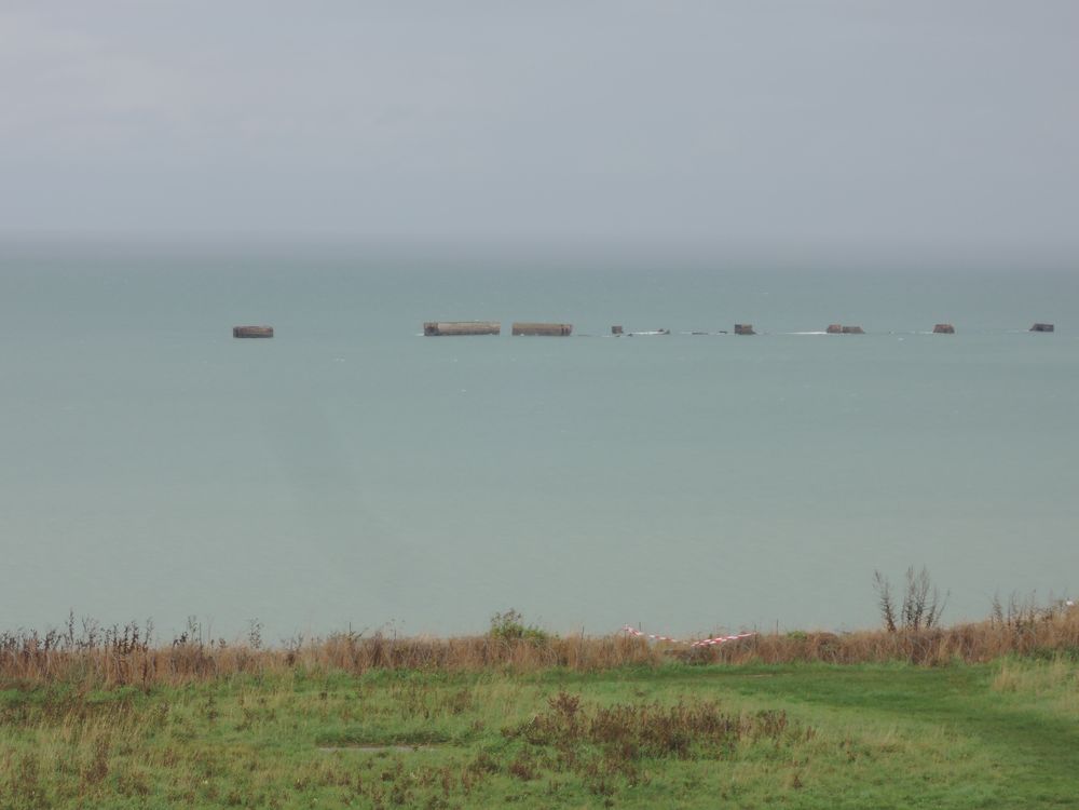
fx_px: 3740
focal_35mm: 120
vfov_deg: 12.3
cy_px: 405
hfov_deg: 16.4
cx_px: 540
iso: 110
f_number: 7.1
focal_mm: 25.5
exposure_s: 1/125
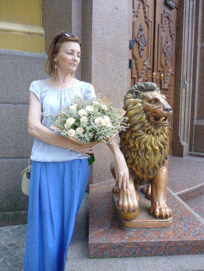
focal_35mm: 28
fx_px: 220
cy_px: 136
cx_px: 102
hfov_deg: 49.7
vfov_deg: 63.4
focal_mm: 5
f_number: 3.1
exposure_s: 1/60
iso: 125
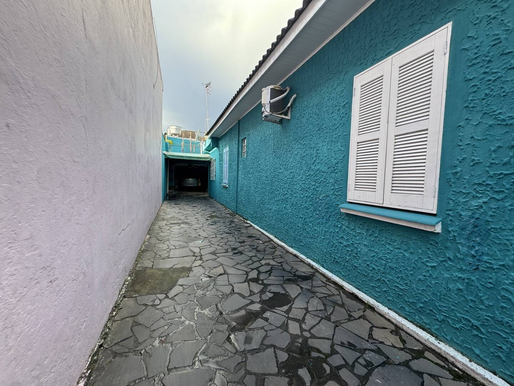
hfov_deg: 102.1
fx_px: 208
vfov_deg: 85.7
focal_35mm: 14
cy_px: 193
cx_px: 257
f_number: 2.2
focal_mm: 2.22
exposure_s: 1/119
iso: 40
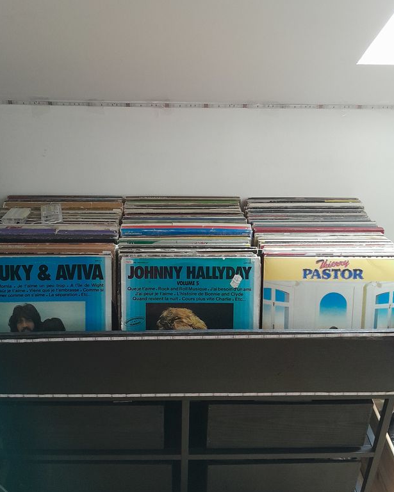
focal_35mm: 33
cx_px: 186
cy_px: 206
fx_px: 481
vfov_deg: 54.0
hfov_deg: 44.5
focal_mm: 3.98
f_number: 1.8
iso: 500
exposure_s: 1/33
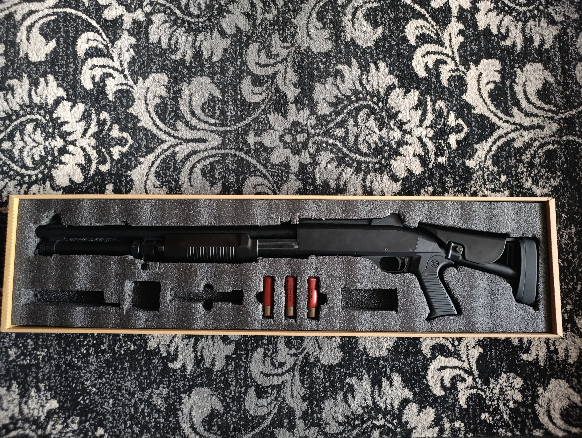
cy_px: 219
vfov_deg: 59.0
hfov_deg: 73.8
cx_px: 291
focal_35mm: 23
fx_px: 387
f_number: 1.65
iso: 1570
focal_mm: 6.11
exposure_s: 1/25
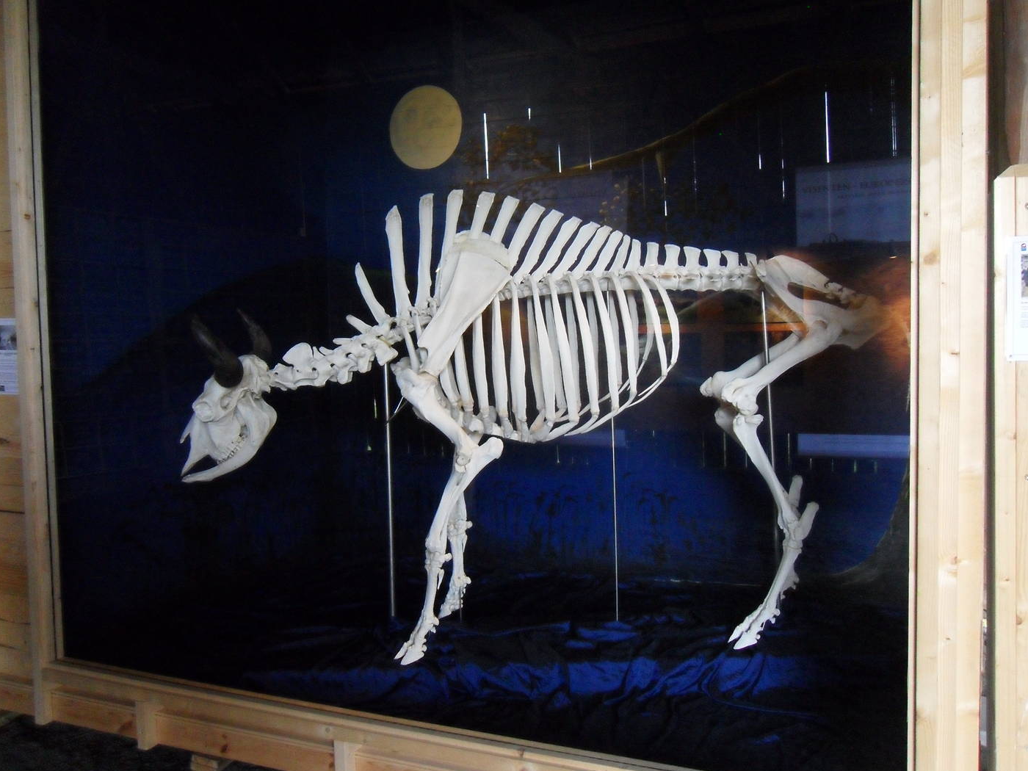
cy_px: 382
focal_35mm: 32
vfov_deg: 44.2
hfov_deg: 56.8
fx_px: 950
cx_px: 513
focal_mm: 5
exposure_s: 1/45
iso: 400
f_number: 3.4
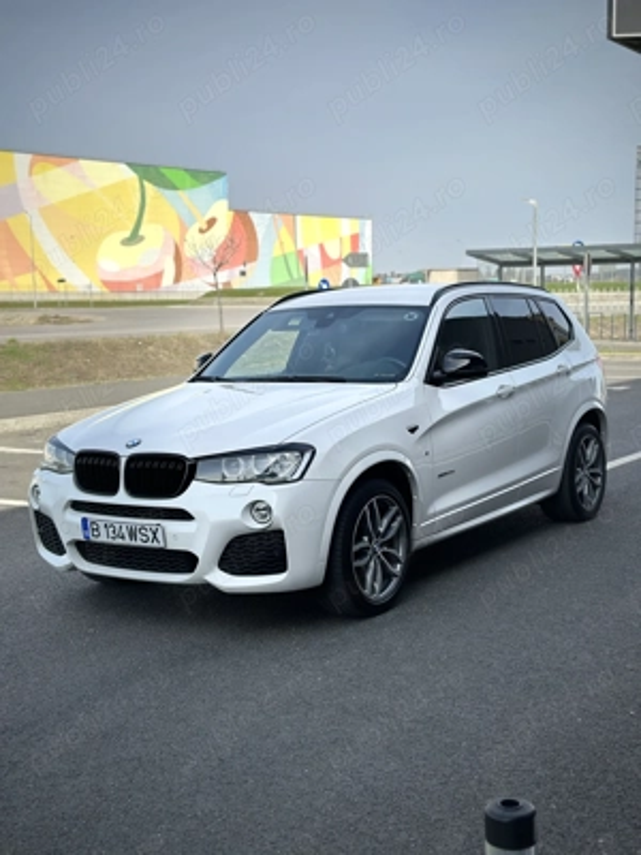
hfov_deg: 30.3
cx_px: 320
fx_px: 1185
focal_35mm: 48
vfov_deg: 39.7
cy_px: 428
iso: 80
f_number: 1.78
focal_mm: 6.86
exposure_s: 1/3257
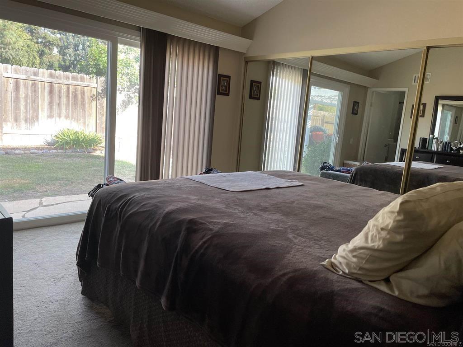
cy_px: 174
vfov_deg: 53.1
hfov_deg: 67.3
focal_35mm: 26
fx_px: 348
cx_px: 232
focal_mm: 4.2
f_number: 1.6
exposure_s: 1/120
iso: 125
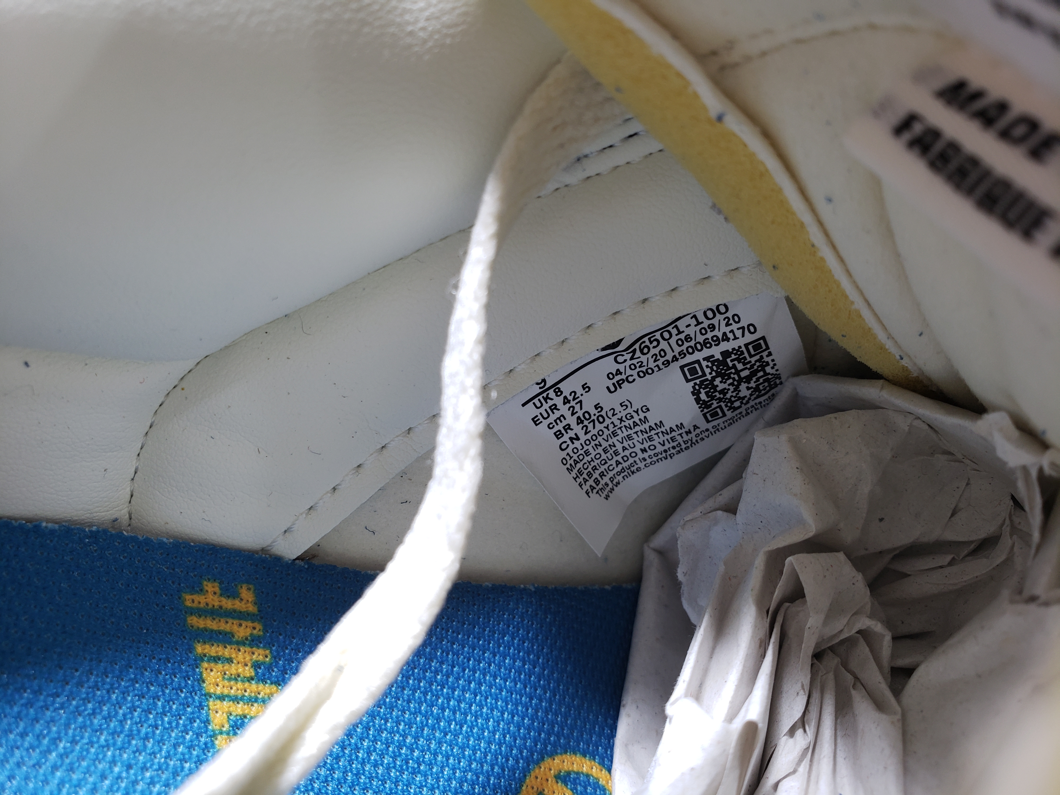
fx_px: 796
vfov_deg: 53.1
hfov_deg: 67.3
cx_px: 530
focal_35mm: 26
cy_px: 398
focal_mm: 4.3
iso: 80
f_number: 2.4
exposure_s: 1/50
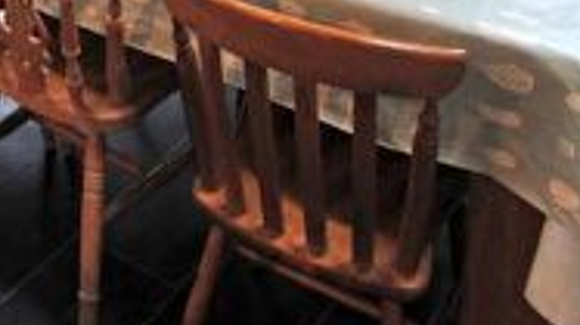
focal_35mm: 59
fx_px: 907
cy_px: -275
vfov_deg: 16.6
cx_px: -12
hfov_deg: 32.4
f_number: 3.5
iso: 200
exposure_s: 1/30
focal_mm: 10
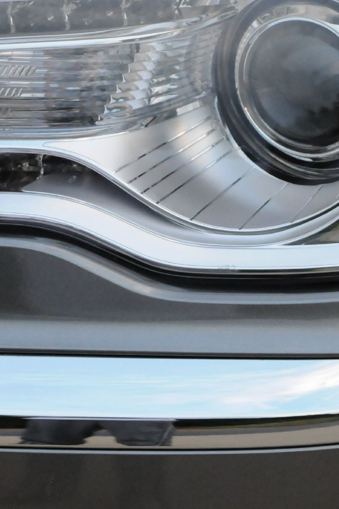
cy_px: 120
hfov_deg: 5.1
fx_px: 3829
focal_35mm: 271
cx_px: 147
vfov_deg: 7.6
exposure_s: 1/500
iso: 2000
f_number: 5.6
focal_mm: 75
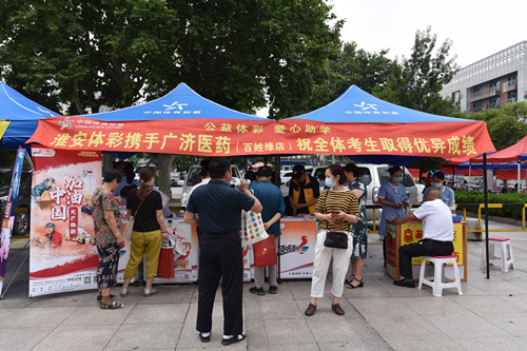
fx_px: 395
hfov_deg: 67.4
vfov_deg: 47.9
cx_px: 264
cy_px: 176
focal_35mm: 27
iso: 200
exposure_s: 1/250
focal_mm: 27
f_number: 8
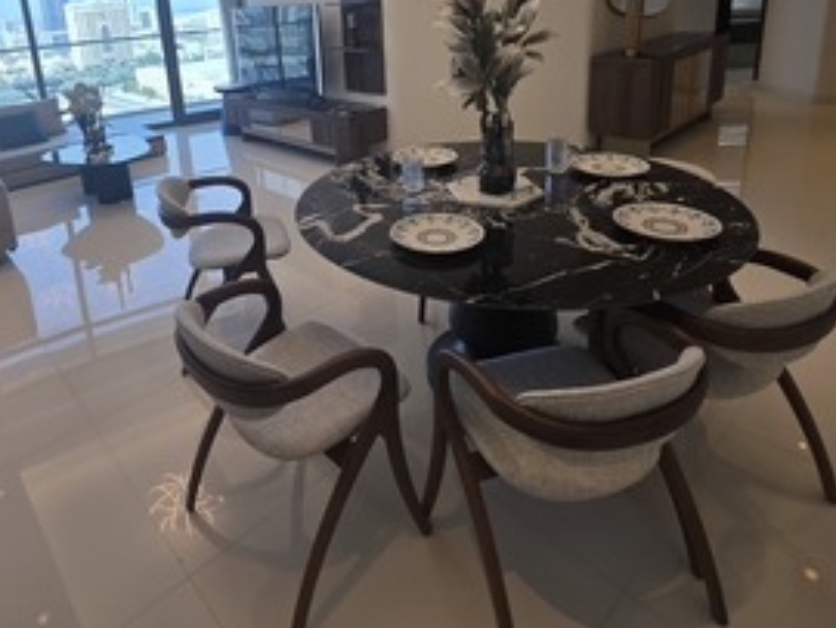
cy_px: 141
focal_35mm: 22
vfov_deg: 57.4
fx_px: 532
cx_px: 333
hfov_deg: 75.5
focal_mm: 2.2
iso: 25
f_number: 1.9
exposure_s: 1/100
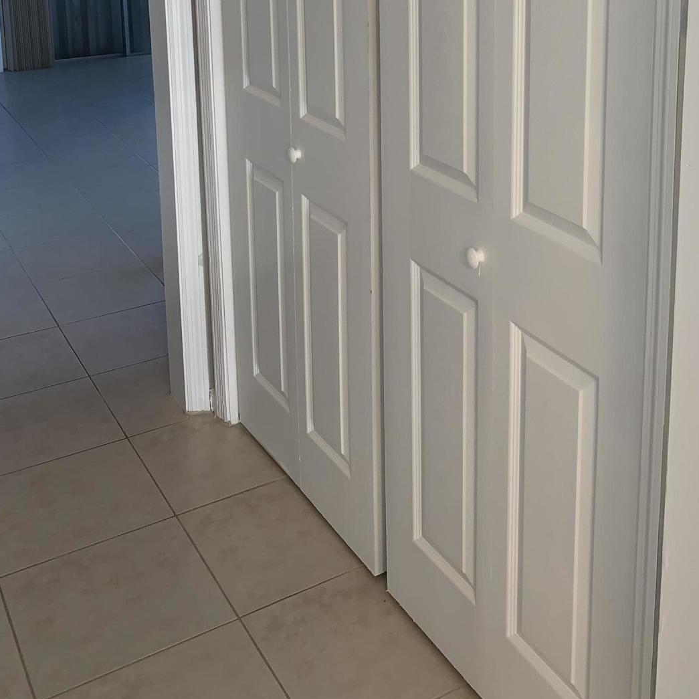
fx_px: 1005
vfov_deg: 35.8
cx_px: 454
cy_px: 59
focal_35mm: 44
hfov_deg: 38.0
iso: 25
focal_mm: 4.25
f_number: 1.8
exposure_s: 1/22
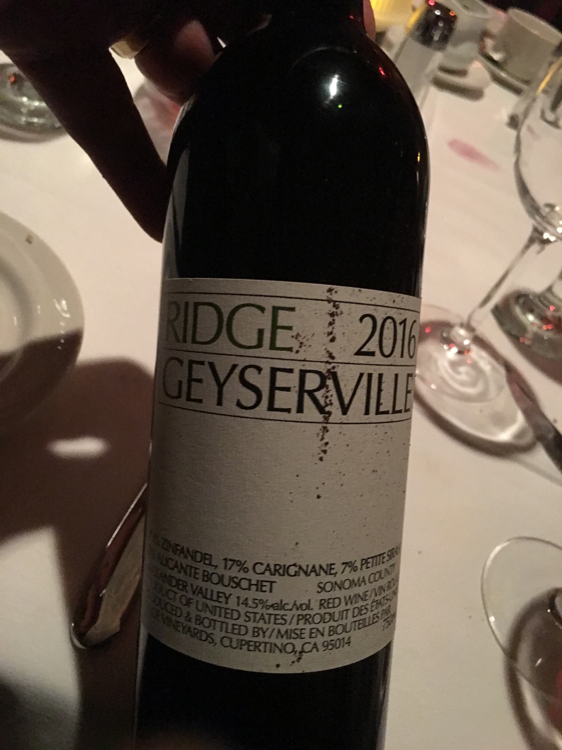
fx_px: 628
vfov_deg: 61.7
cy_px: 375
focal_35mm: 29
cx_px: 281
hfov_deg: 48.2
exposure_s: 1/4
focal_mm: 4.15
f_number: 2.2
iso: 100
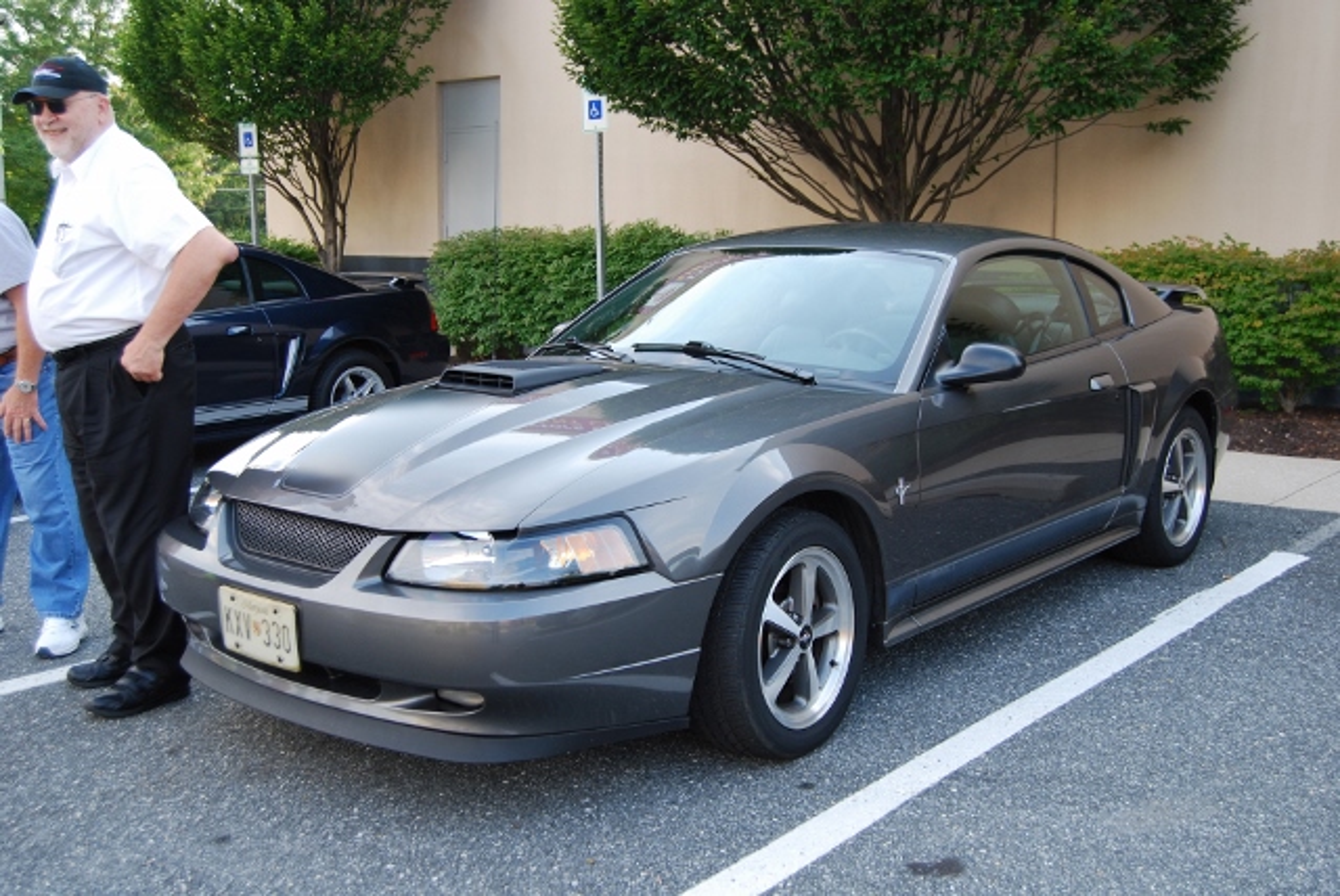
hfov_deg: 49.5
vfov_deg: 34.3
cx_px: 670
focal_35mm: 39
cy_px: 448
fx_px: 1453
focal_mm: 26
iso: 200
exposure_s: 1/100
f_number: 5
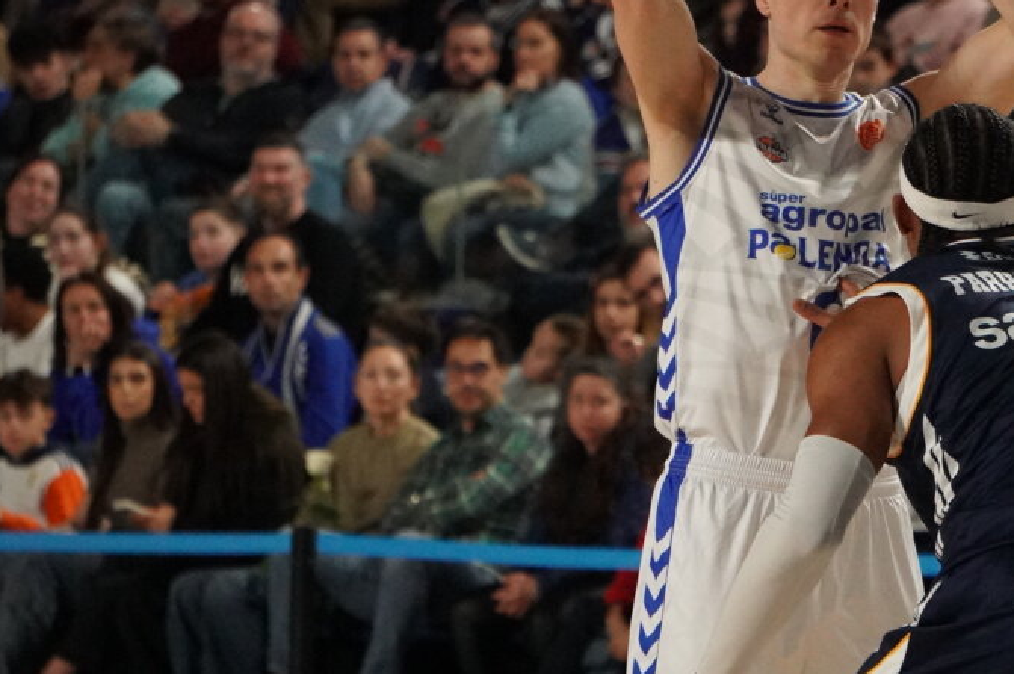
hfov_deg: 5.0
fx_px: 11593
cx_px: 793
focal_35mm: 412
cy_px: 218
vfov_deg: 3.3
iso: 6400
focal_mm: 144
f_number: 5.6
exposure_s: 1/1250
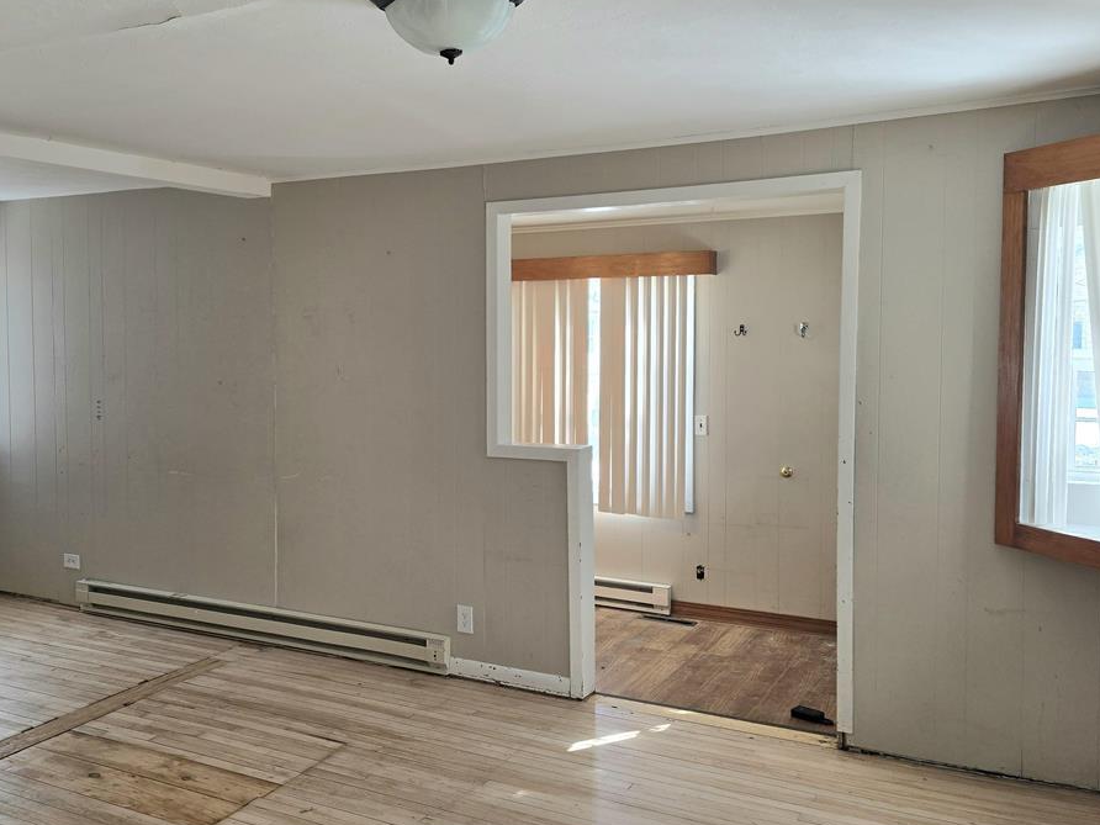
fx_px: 1049
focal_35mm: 33
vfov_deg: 42.9
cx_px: 424
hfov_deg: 54.8
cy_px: 385
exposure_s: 1/182
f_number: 1.7
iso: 80
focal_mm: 6.3
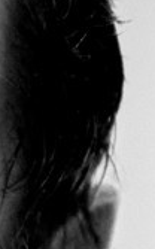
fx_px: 2975
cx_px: -970
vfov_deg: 4.8
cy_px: 307
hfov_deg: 2.7
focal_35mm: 439
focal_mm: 45
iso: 1600
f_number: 4.5
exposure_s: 1/60
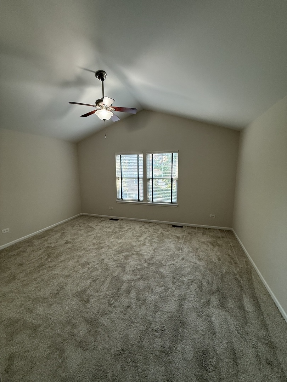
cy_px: 191
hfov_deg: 85.7
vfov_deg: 102.1
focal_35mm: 14
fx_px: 155
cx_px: 144
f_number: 2.2
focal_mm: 2.22
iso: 160
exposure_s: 1/120
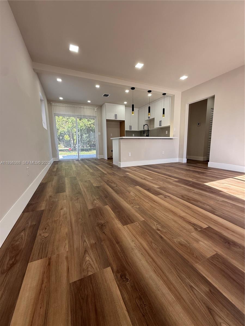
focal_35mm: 14
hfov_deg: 85.7
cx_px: 122
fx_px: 132
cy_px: 163
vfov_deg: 102.1
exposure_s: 1/99
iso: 64
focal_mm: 2.22
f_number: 2.2
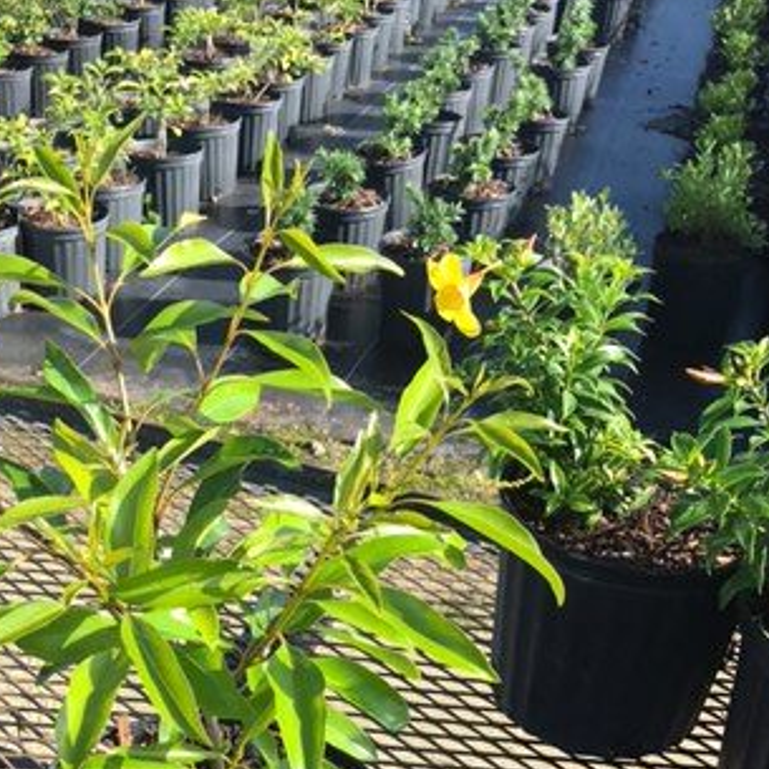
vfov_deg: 31.9
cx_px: 204
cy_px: 623
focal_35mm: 52
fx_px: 1307
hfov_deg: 32.3
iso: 20
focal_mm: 3.99
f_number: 1.8
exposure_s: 1/847
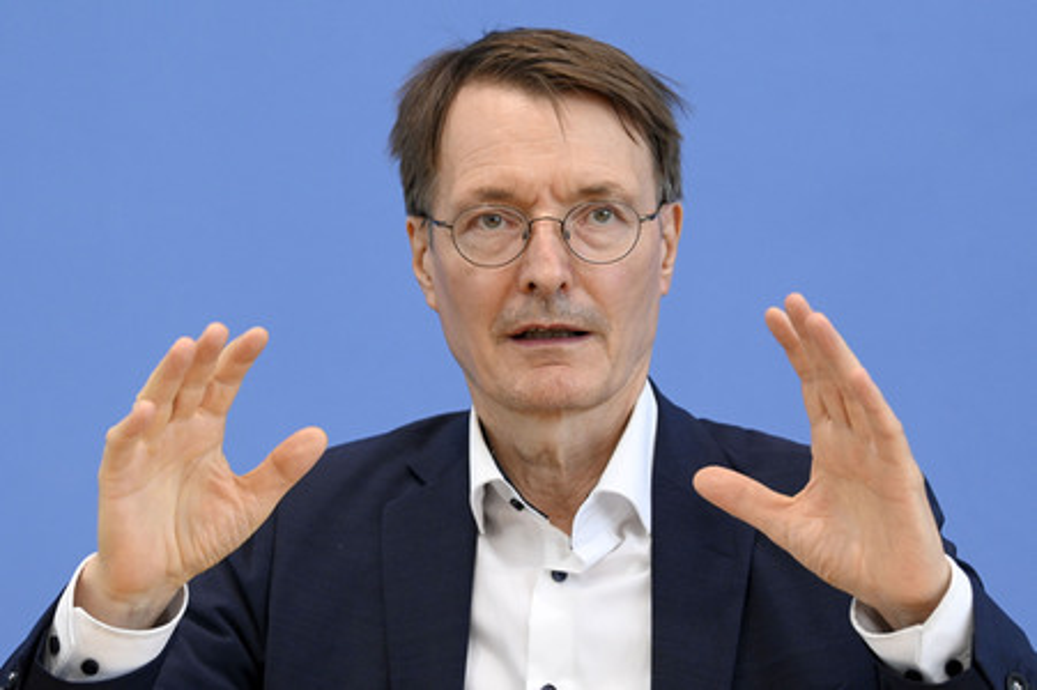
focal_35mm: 135
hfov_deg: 15.2
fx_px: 3886
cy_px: 345
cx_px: 518
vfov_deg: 10.1
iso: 4000
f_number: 5.6
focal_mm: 135
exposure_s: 1/800
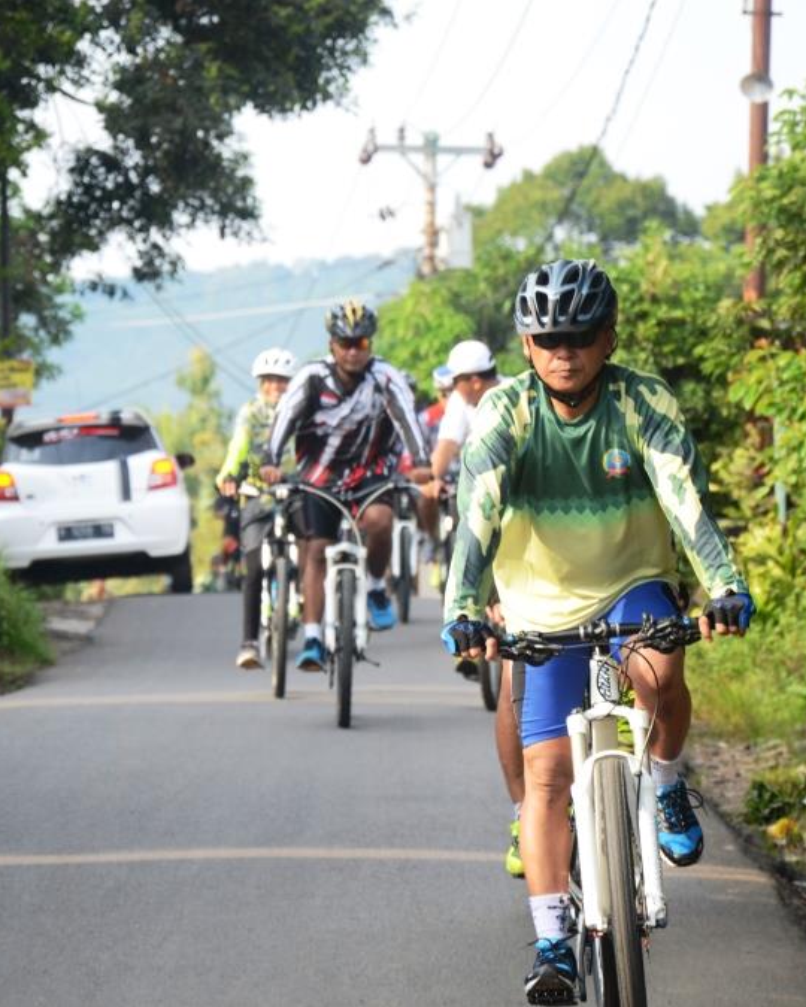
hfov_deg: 6.9
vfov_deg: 8.6
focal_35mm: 224
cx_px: 296
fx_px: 6671
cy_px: 503
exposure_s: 1/160
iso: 250
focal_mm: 105
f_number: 5.6
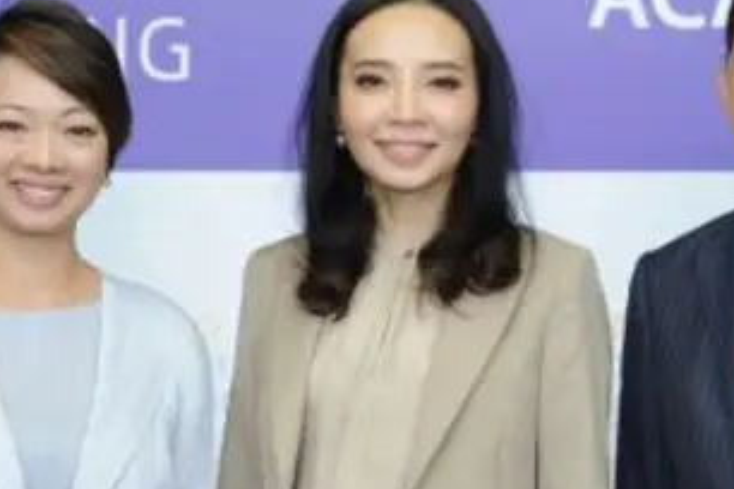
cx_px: 389
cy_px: 373
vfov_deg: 8.7
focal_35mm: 158
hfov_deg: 13.0
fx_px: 3221
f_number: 5.6
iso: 1250
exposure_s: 1/80
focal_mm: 62
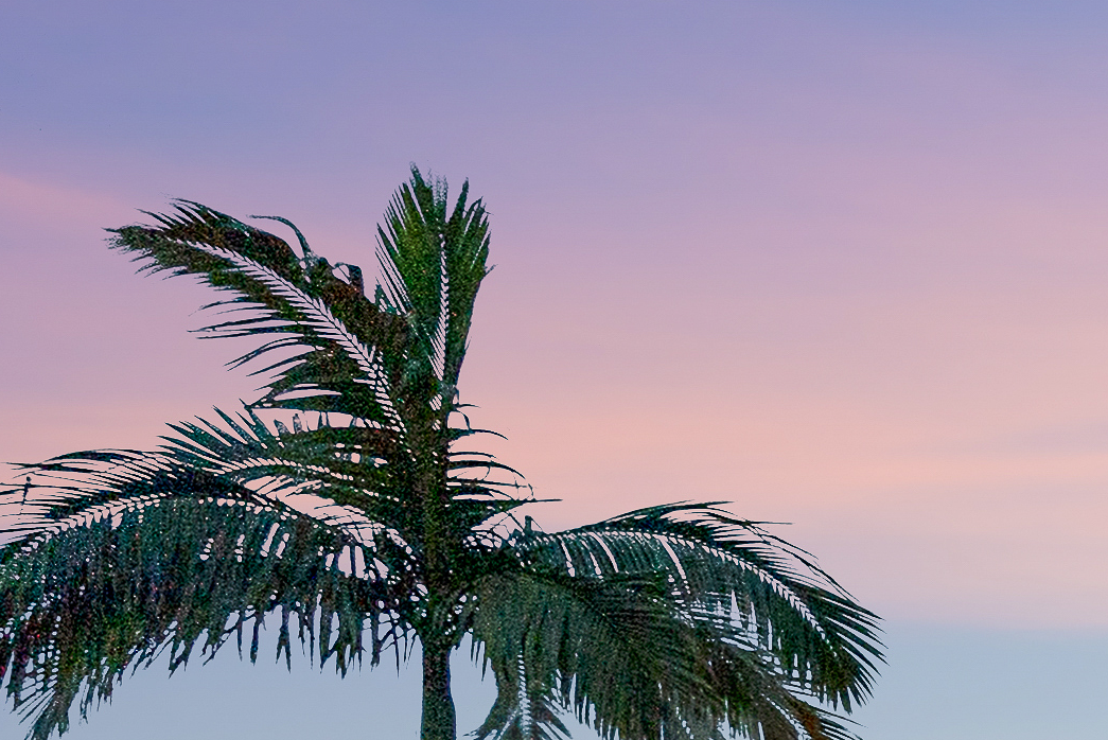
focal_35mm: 69
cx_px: 2132
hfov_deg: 19.4
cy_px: 1222
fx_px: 2125
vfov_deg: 17.1
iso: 1250
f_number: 3.5
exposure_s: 1/2.5
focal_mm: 17
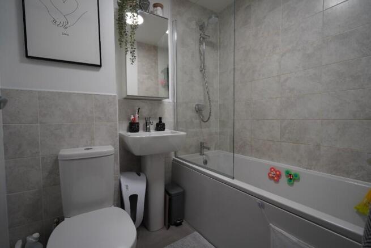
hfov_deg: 96.7
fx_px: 165
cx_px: 186
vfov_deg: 73.8
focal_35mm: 16
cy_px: 124
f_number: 4
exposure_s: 1/160
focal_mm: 16
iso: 640
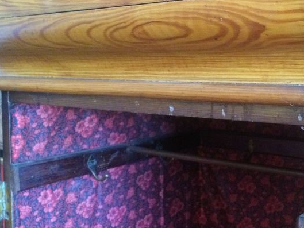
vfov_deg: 28.5
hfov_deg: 36.7
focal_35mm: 51
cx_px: 223
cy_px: 91
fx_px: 448
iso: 400
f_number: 2.2
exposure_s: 1/15
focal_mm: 4.12
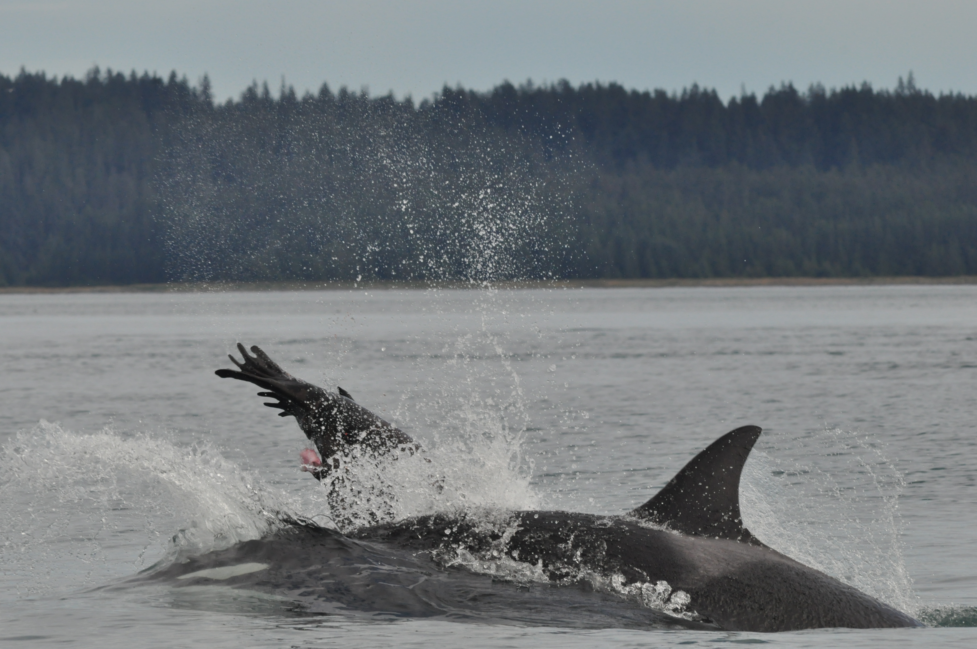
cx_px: 488
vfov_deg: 3.0
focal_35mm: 450
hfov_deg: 4.6
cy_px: 324
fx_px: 12198
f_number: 13
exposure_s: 1/1250
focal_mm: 300
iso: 800
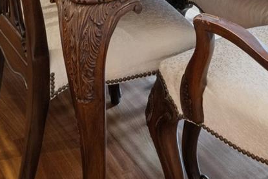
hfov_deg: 27.1
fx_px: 551
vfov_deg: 14.7
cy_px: -194
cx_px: 83
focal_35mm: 74
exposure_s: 1/3
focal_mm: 15
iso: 640
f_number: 14
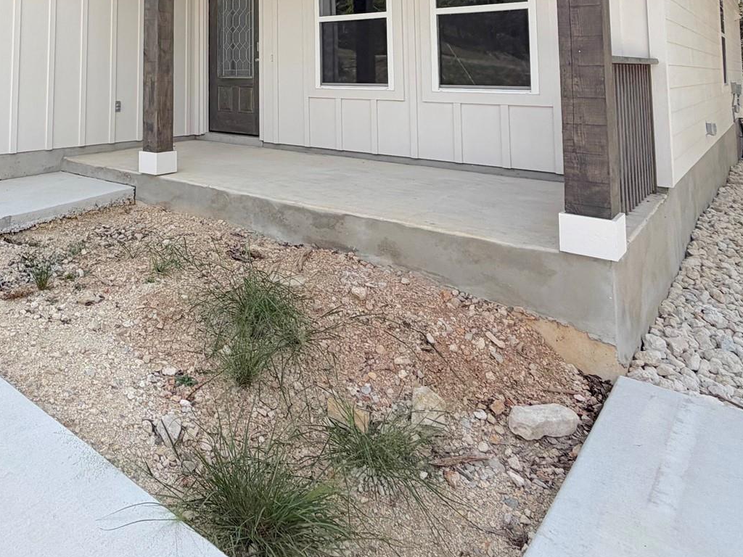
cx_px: 194
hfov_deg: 60.3
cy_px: 27
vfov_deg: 44.0
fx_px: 601
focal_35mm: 28
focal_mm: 2.22
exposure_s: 1/888
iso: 32
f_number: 2.2
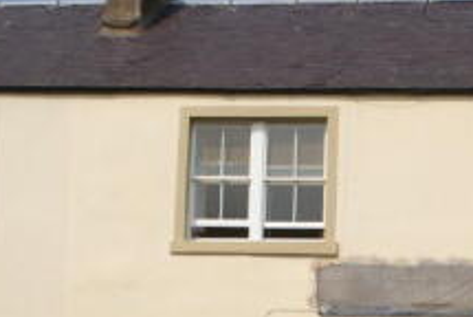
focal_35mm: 82
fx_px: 1079
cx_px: 373
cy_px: 338
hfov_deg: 24.4
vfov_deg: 16.3
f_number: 10
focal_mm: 18
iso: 200
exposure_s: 1/500
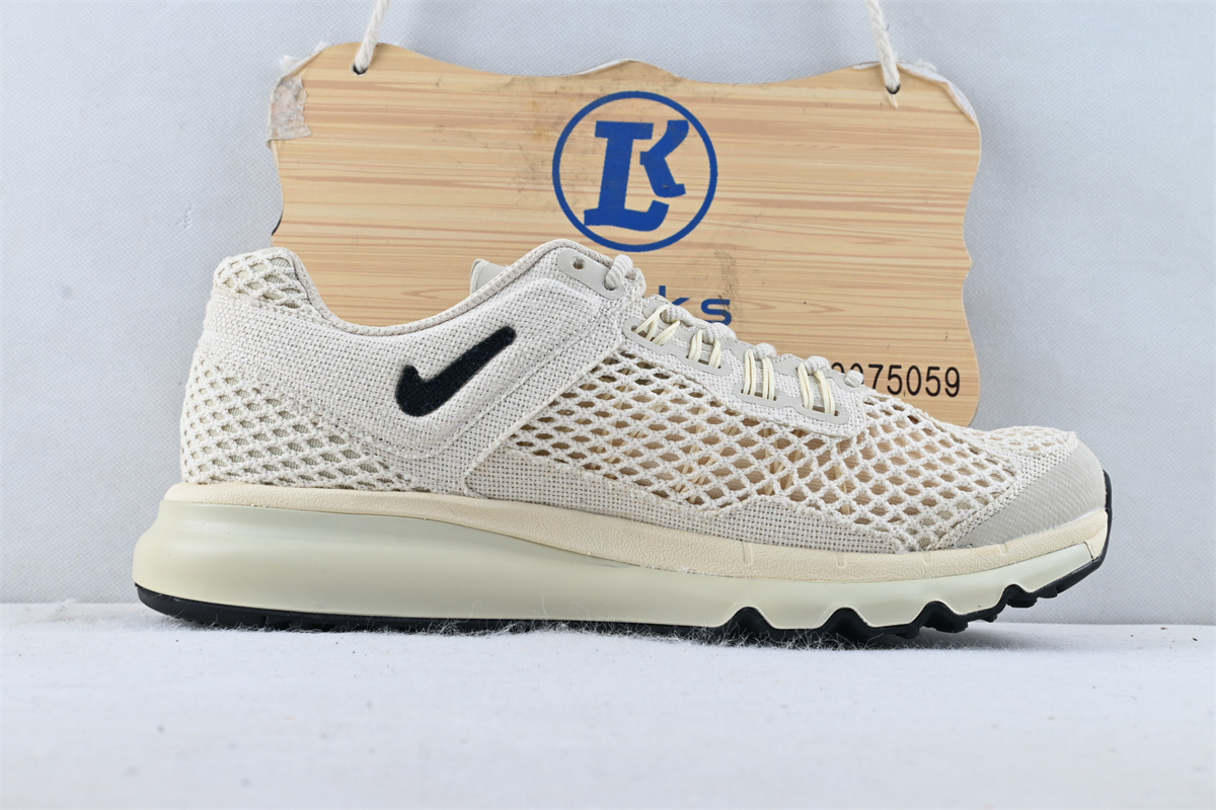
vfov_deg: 29.9
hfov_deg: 43.6
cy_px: 405
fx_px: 1520
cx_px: 608
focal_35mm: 45
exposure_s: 1/15
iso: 100
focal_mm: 30
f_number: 10
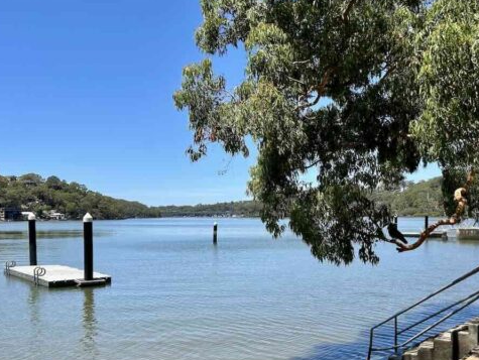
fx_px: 485
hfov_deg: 52.6
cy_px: 228
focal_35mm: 35
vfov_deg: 40.4
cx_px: 246
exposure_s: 1/3571
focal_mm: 5.7
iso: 50
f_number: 1.5
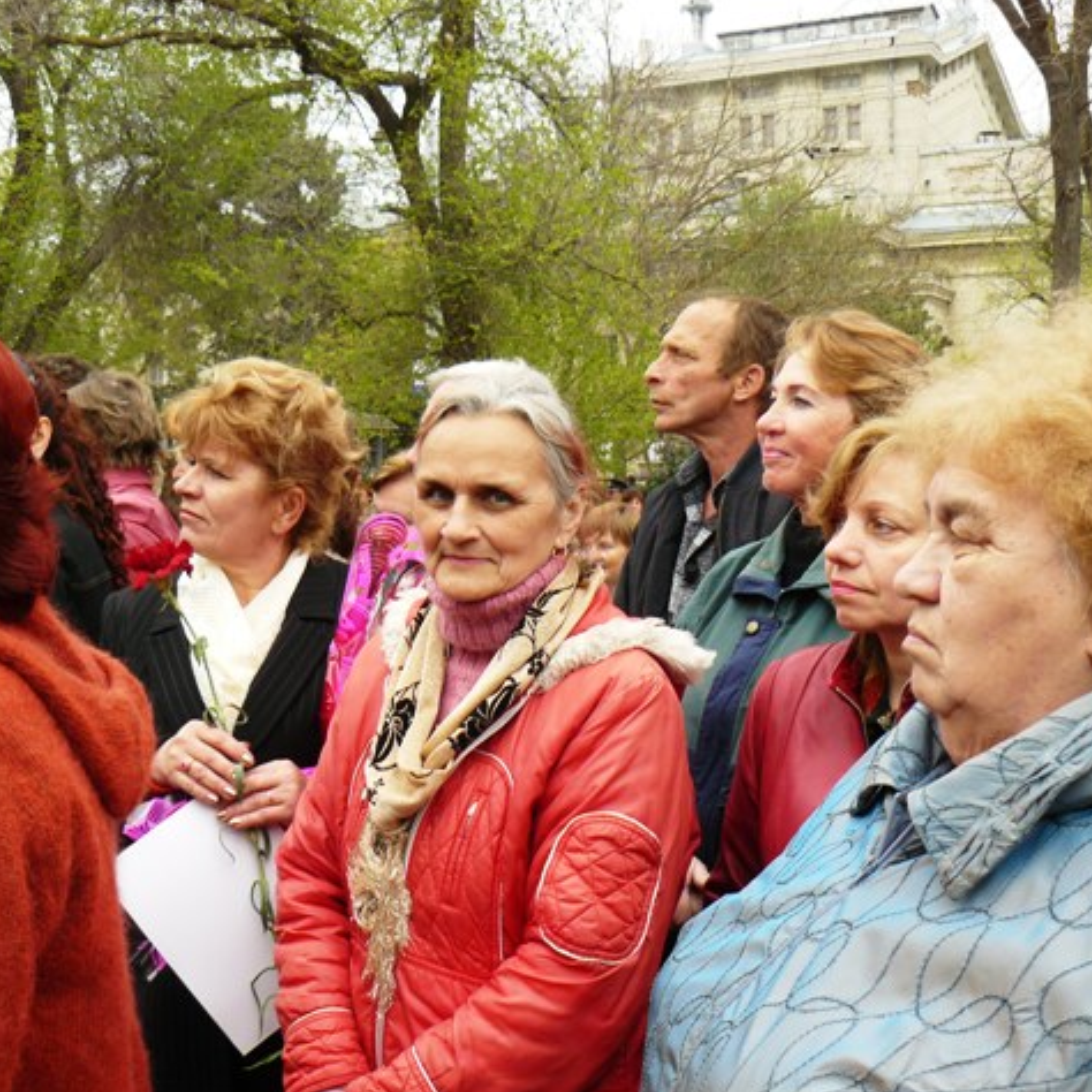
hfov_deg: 39.1
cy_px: 546
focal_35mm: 43
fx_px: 1535
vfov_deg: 39.2
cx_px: 454
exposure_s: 1/125
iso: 100
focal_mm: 6
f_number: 4
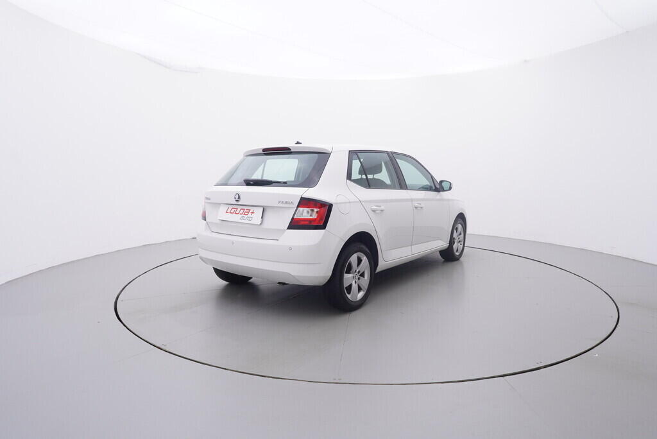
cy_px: 220
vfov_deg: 56.2
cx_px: 328
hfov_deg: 77.3
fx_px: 411
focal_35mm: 22
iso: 200
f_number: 5
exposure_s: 1/80
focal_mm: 15
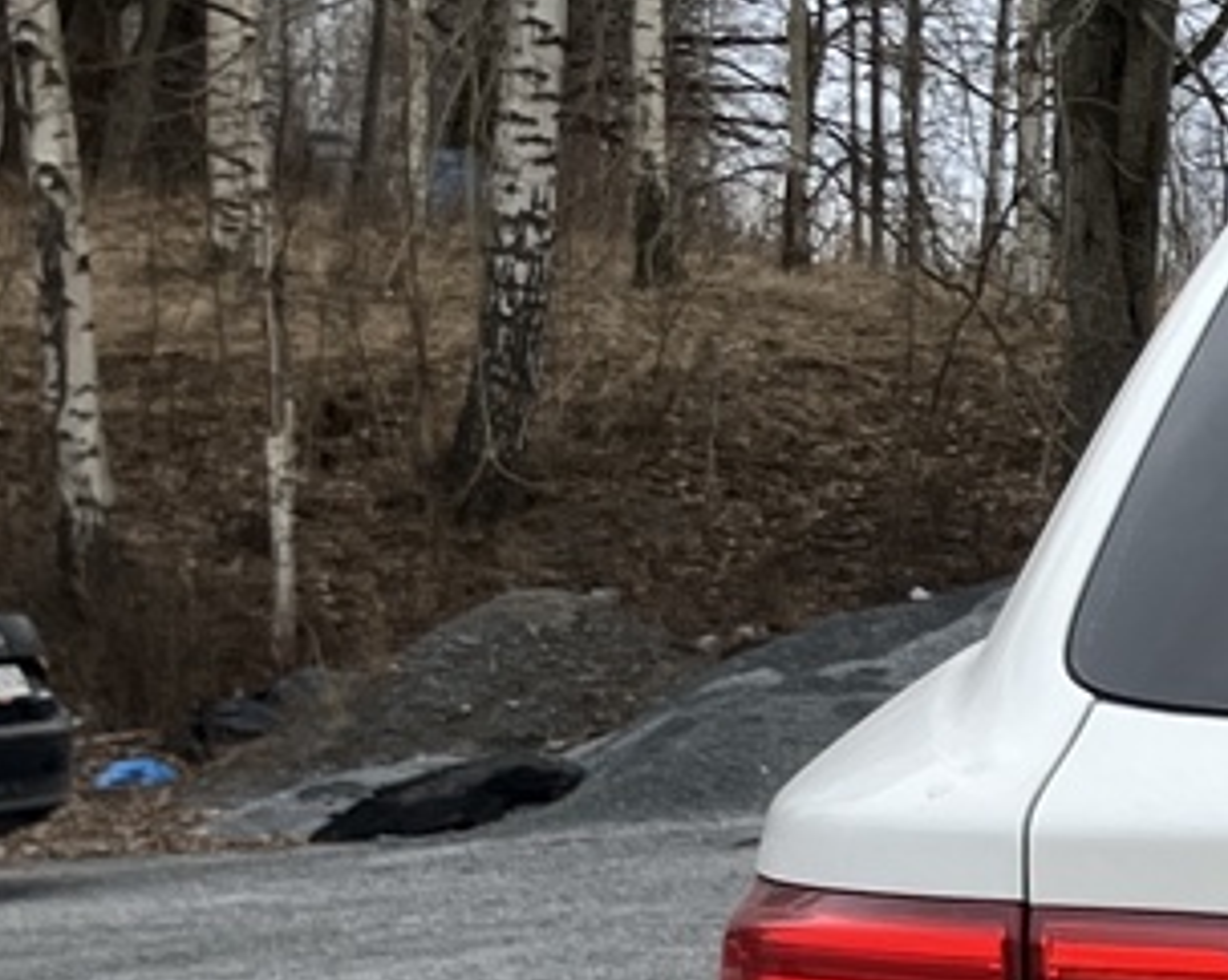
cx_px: 2217
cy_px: 907
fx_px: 4722
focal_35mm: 130
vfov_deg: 11.8
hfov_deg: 13.3
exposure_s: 1/463
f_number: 1.8
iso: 32
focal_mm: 3.99
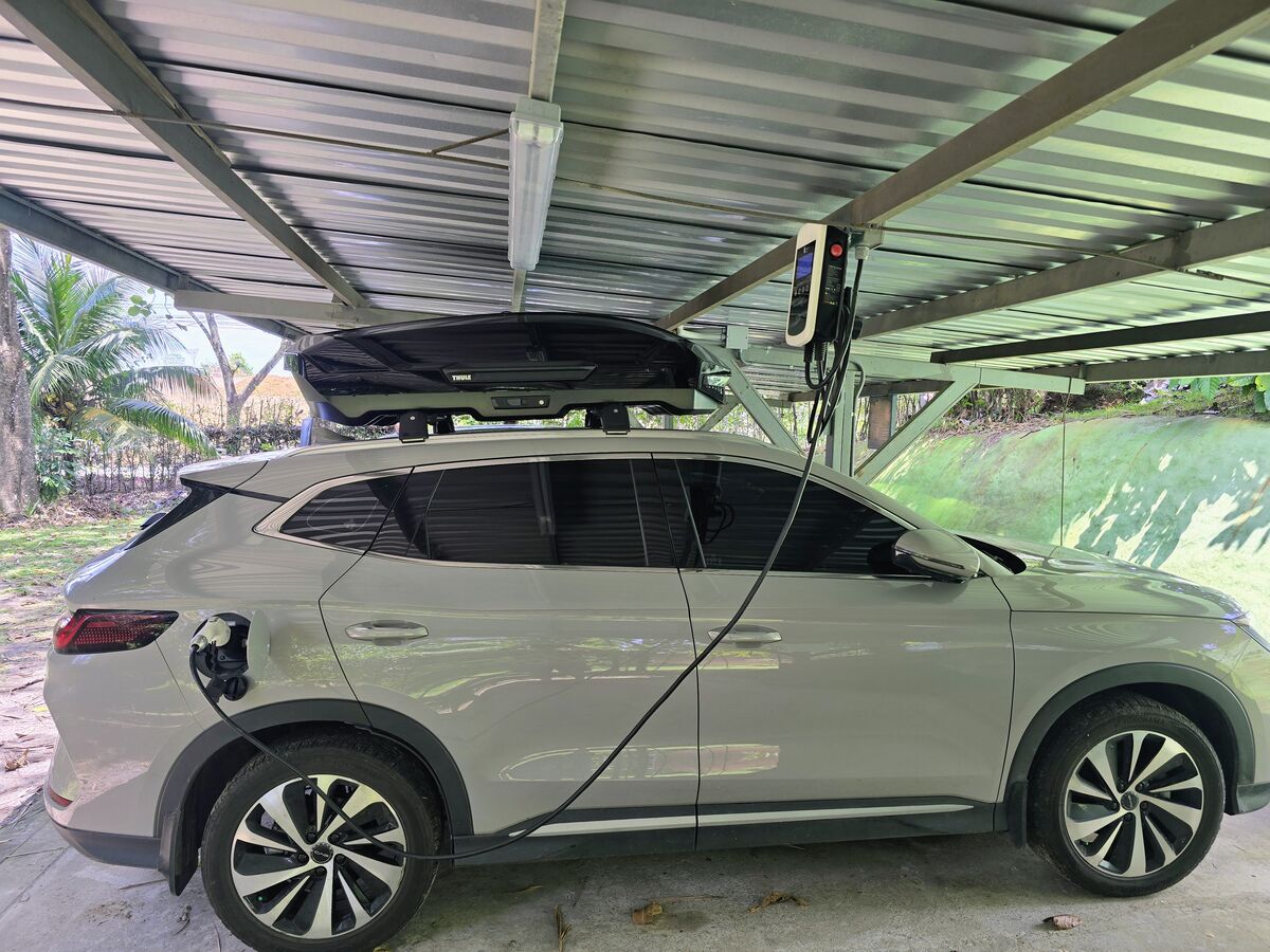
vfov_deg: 58.9
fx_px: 844
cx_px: 635
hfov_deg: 73.9
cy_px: 476
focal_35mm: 23
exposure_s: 1/180
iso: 32
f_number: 1.7
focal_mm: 6.3
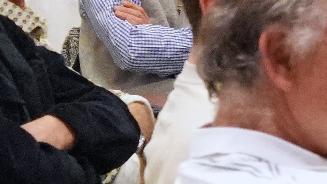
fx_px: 2969
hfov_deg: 6.1
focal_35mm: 342
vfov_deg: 3.5
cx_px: 640
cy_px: 132
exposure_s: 1/200
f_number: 4
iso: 6400
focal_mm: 33
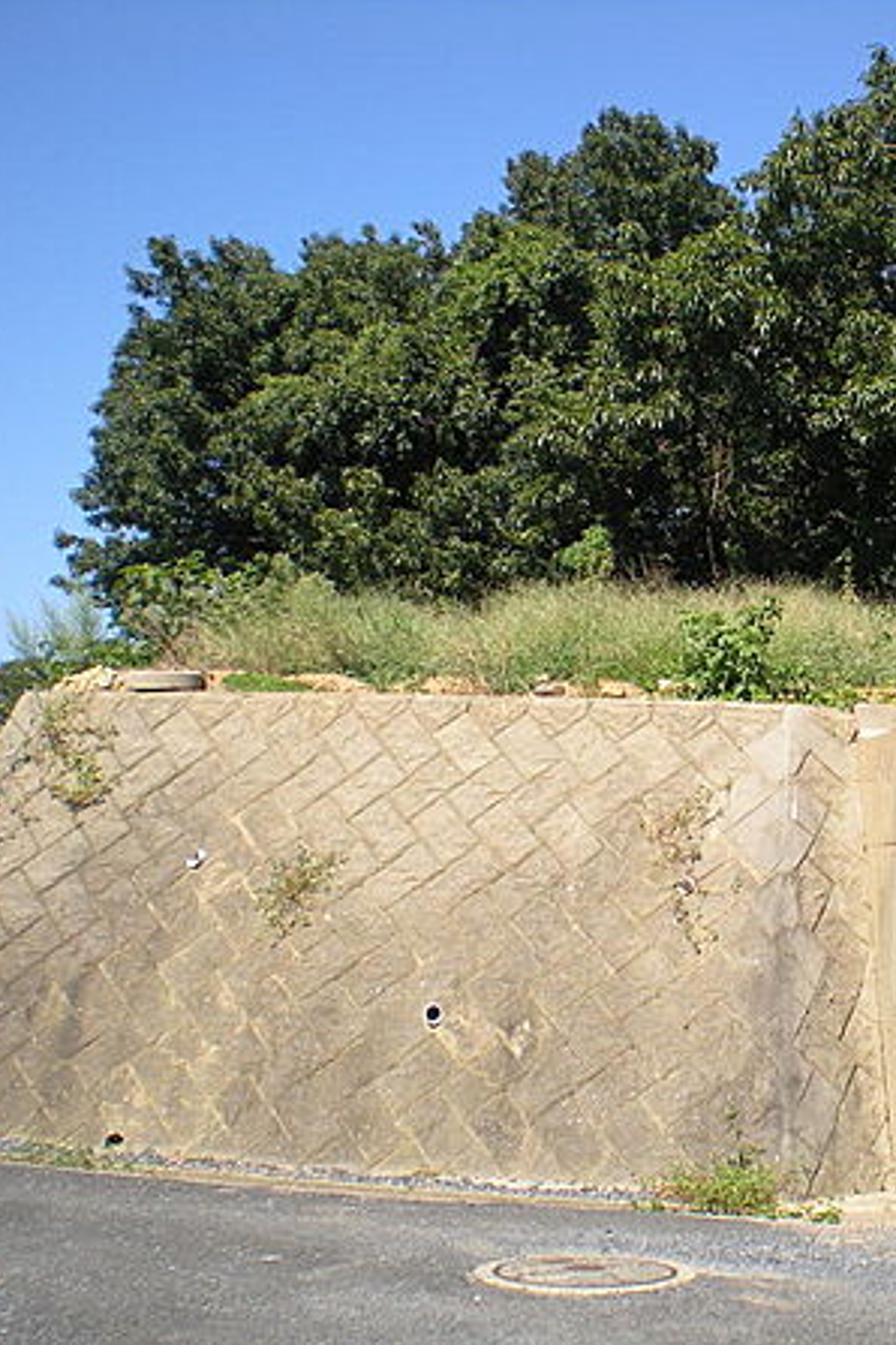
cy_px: 671
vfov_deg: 37.5
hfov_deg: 24.5
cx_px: 860
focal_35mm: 53
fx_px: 1979
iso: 89
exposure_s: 1/377
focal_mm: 6.3
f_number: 4.6
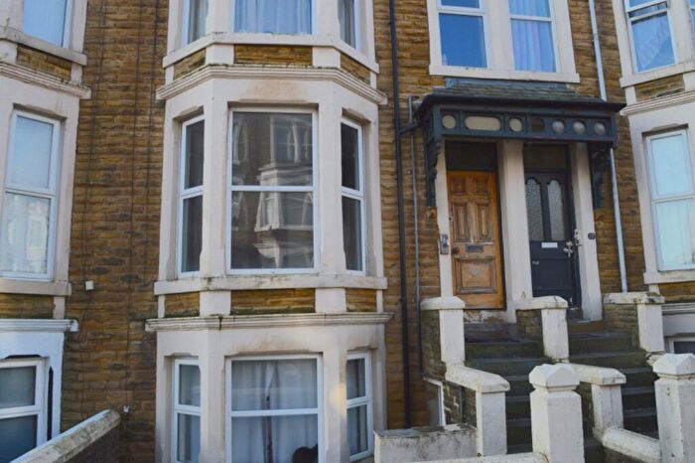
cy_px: 232
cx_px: 348
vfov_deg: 47.9
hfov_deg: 67.4
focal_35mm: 27
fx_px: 521
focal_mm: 18
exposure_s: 1/250
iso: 400
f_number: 10
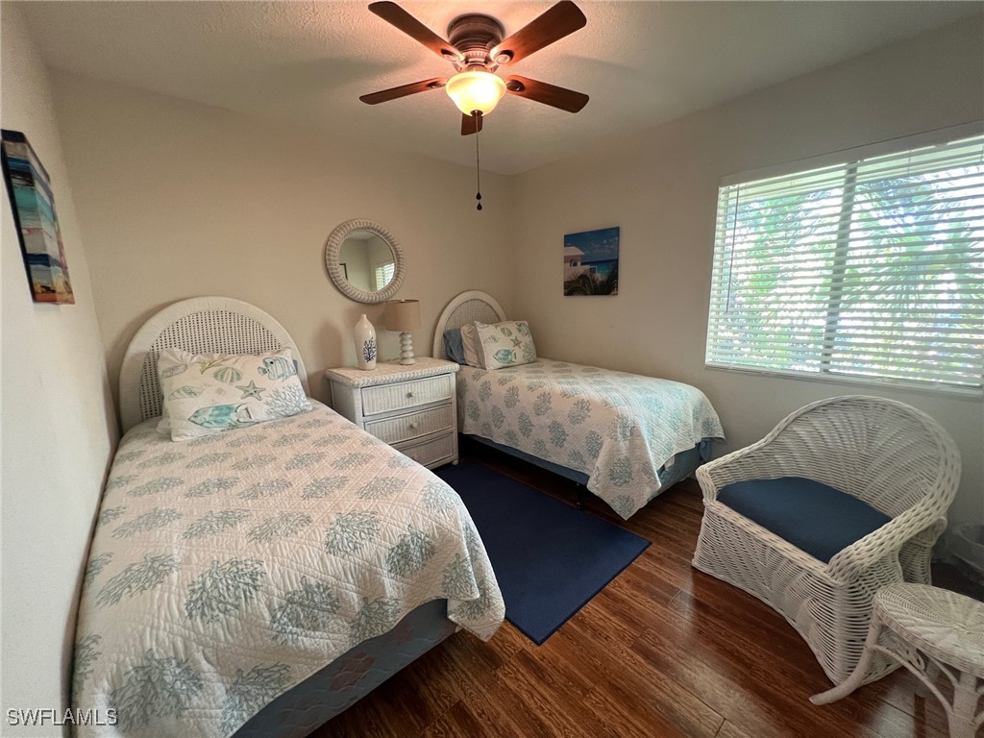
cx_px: 492
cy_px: 369
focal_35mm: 13
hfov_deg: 106.2
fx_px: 370
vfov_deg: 89.9
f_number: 1.8
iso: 320
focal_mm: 1.57
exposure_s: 1/60
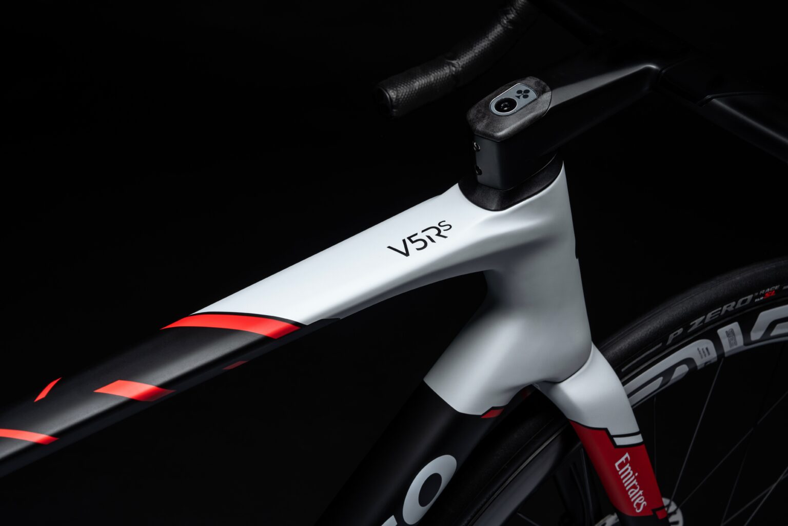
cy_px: 263
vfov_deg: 19.5
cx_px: 394
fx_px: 1533
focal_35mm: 70
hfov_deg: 28.8
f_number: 16
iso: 100
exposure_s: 1/160
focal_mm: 70
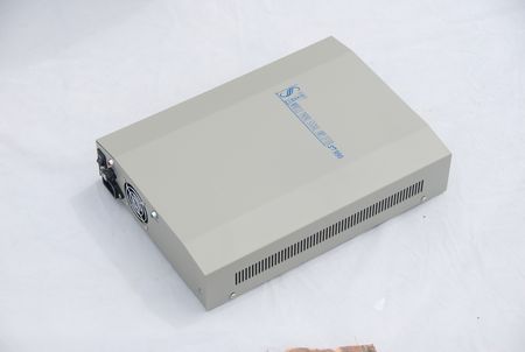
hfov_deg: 20.9
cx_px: 262
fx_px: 1425
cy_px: 176
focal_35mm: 98
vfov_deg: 14.1
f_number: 7.1
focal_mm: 65
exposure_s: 1/800
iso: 200
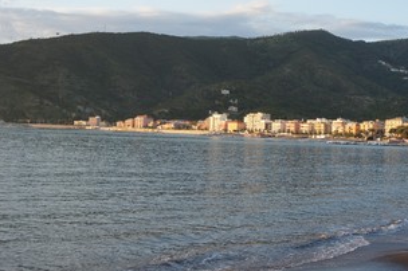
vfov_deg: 22.9
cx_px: 234
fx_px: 668
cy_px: 109
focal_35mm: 59
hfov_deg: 33.9
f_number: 6.3
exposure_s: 1/100
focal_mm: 26
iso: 200
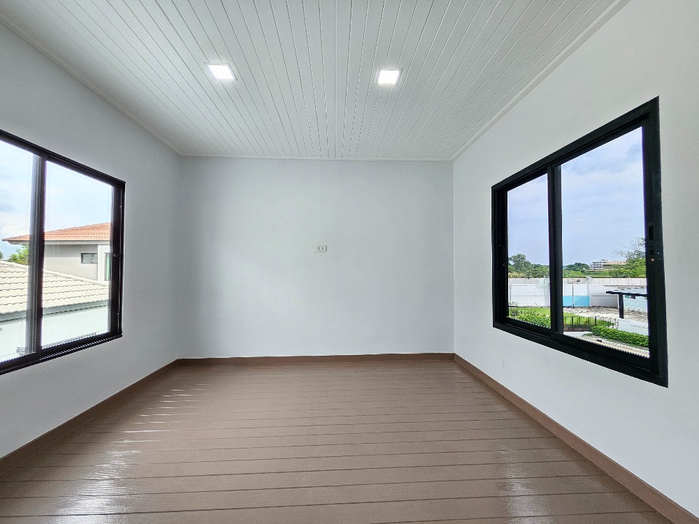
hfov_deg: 106.2
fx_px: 263
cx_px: 350
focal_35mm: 13
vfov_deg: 89.9
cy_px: 262
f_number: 2.2
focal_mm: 1.74
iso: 40
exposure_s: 1/50
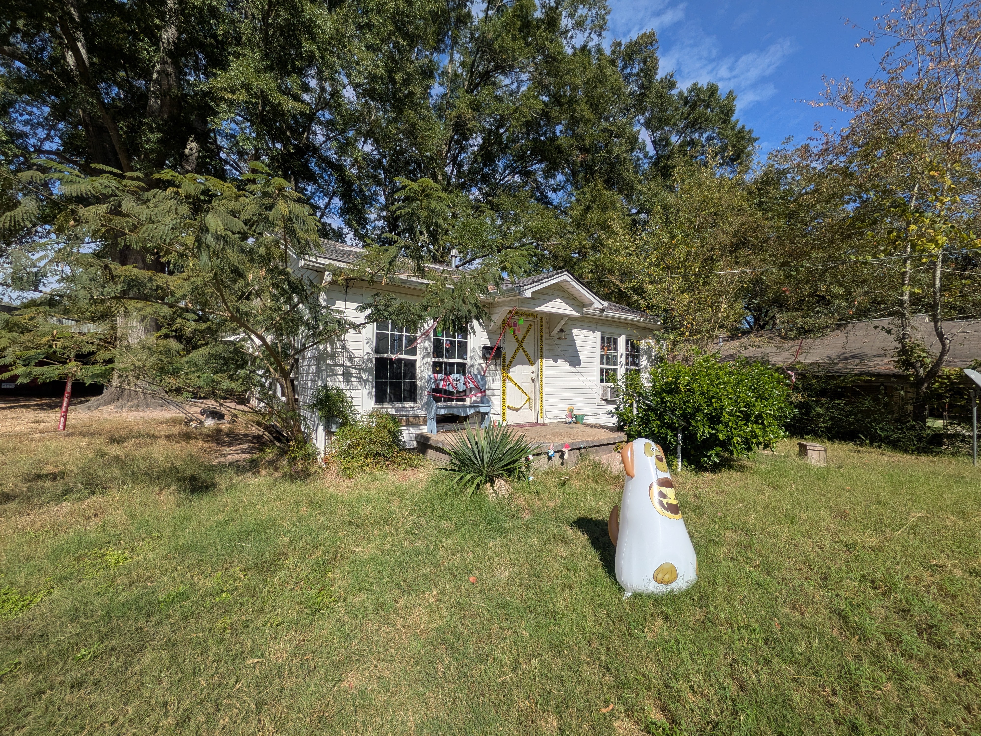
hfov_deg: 102.1
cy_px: 368
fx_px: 397
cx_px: 490
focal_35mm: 14
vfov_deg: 85.7
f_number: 2.2
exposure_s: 1/3012
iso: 52
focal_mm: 1.85
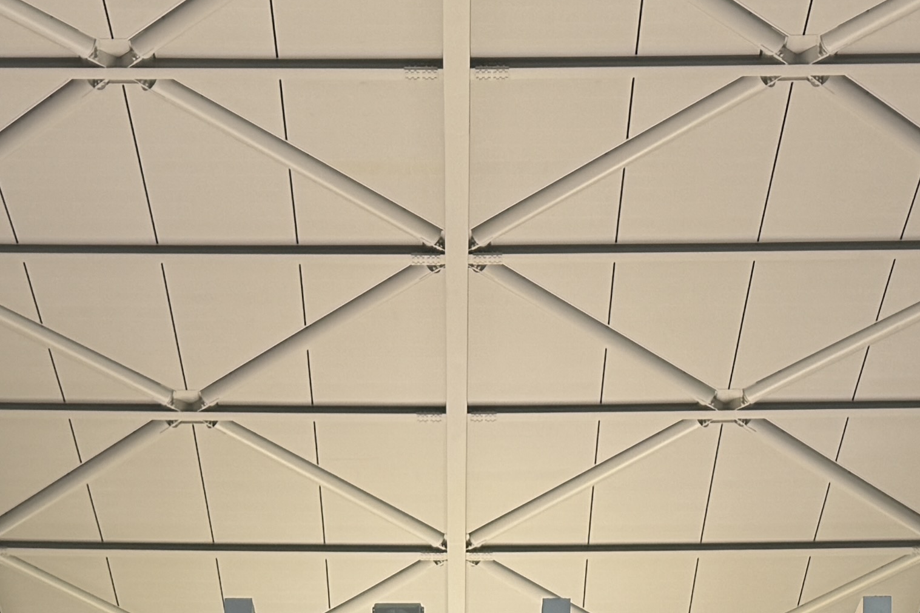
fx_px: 2402
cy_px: 1204
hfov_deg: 21.7
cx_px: 393
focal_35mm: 94
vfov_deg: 12.8
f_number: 1.78
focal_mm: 6.76
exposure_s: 1/60
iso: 125
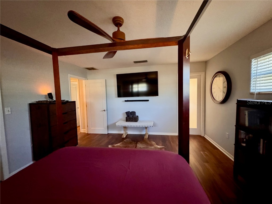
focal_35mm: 14
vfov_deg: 85.7
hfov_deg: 102.1
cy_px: 102
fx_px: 110
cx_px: 136
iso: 1250
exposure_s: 1/60
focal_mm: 2.22
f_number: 2.2
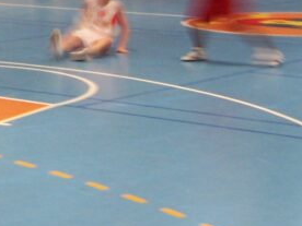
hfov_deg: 14.1
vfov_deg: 10.9
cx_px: -135
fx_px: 1152
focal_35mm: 132
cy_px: -84
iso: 140
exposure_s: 1/8
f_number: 2.8
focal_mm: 6.3
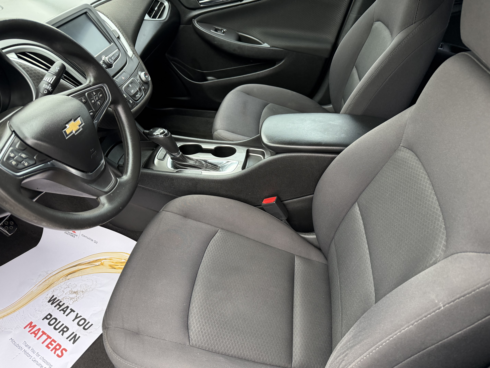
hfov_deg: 71.6
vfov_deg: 56.8
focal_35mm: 24
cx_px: 245
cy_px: 184
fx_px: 340
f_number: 1.78
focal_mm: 6.76
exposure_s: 1/201
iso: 200
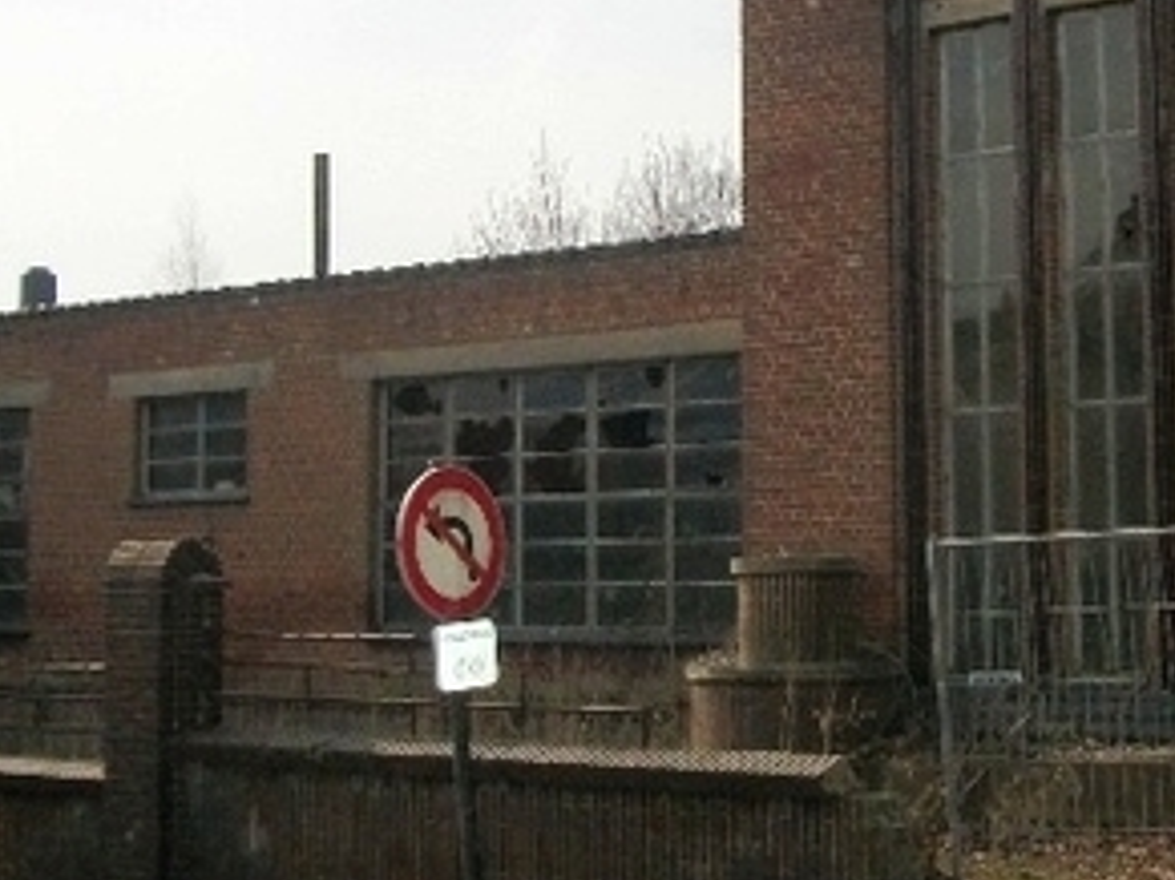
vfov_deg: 22.1
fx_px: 2239
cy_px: 274
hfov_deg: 29.3
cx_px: 723
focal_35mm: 66
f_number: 8.8
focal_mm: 5.7
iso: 200
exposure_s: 1/500
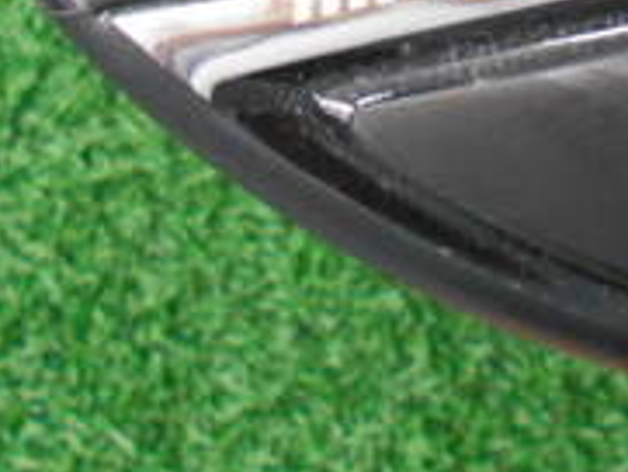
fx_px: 1670
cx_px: 687
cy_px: -326
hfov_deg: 20.3
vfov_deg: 14.5
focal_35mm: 92
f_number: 3.2
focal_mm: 4.6
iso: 800
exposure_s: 1/30
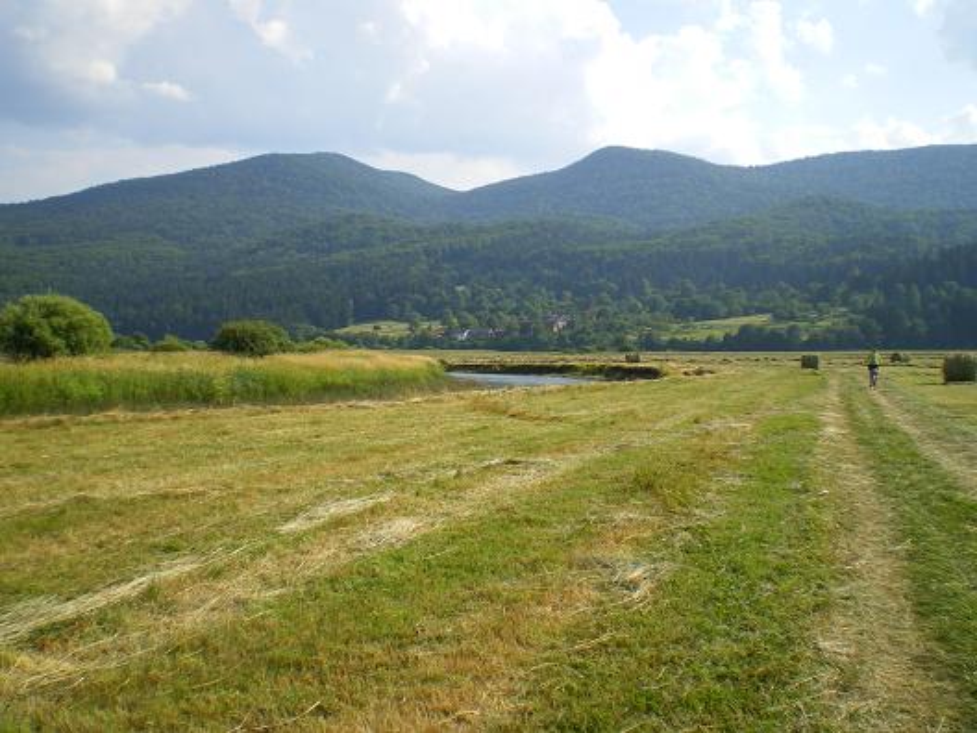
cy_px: 366
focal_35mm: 38
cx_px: 488
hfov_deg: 49.0
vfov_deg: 37.7
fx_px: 1073
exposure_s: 1/250
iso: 64
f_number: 4.6
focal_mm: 6.3
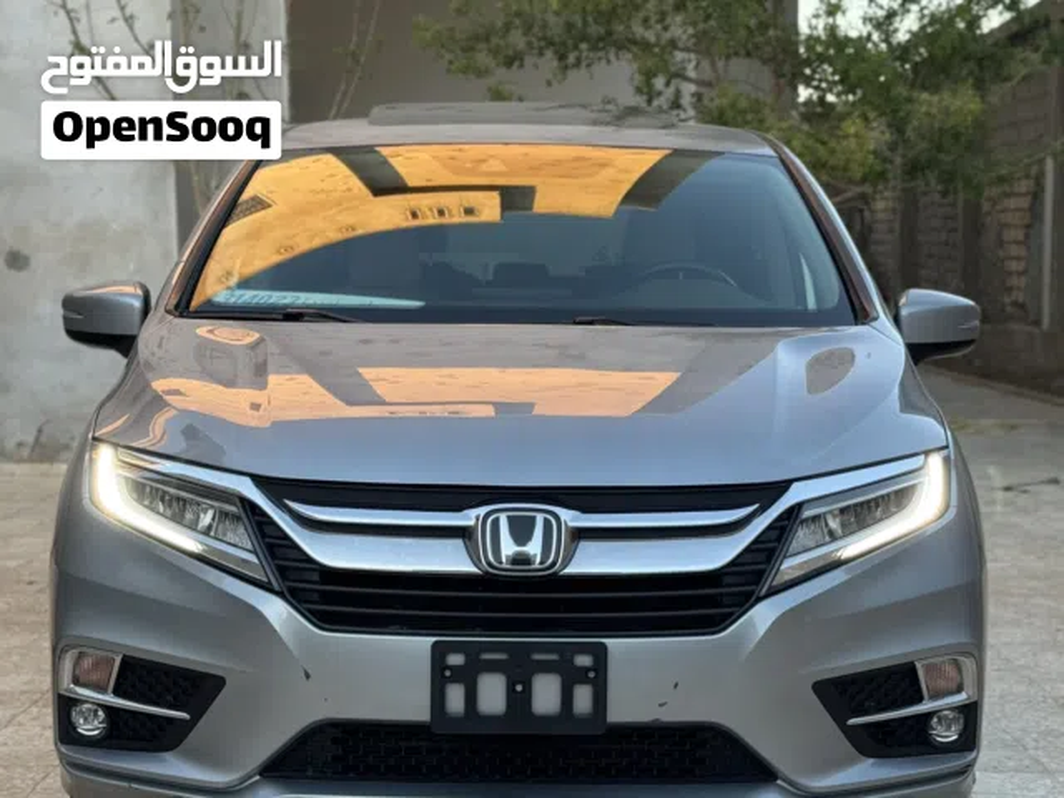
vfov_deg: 30.3
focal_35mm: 48
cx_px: 532
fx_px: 1475
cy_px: 399
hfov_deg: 39.7
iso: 64
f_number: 1.78
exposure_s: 1/202
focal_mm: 6.76
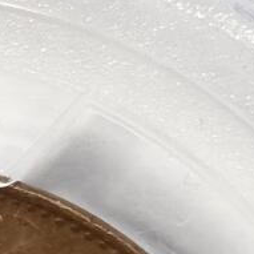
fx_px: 3727
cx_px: -106
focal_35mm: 449
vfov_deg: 3.9
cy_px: 227
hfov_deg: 3.9
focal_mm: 5.56
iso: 200
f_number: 16
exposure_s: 1/100
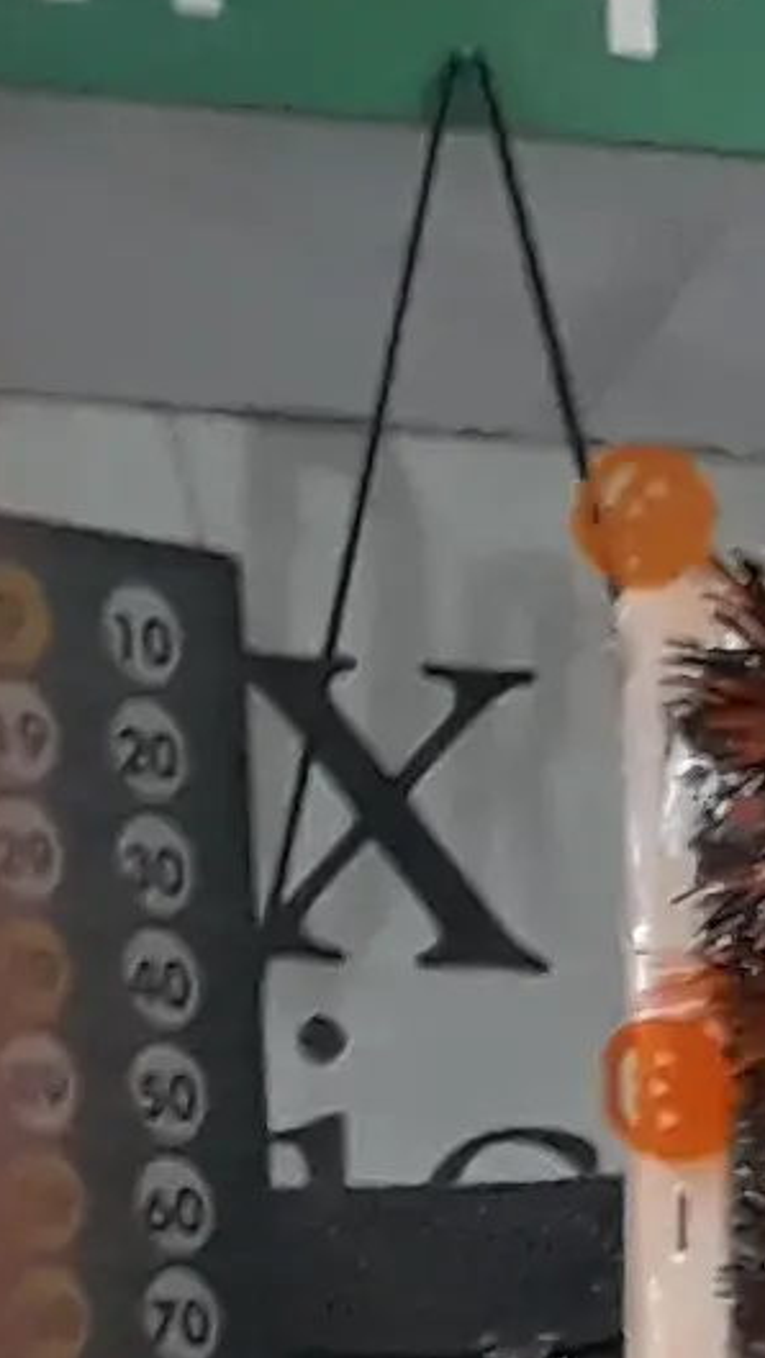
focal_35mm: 238
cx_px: 4872
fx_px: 8573
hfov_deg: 4.0
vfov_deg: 8.5
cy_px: 2834
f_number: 1.7
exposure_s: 1/40
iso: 80
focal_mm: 3.7
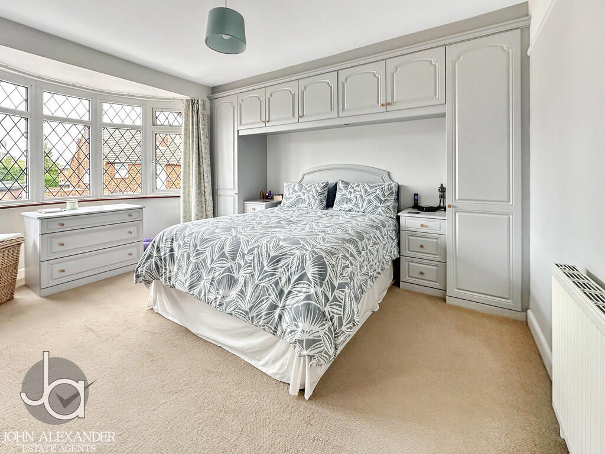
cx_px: 302
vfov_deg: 85.7
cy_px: 227
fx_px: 245
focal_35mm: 14
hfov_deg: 102.1
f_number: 2.2
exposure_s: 1/99
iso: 320
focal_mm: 2.22
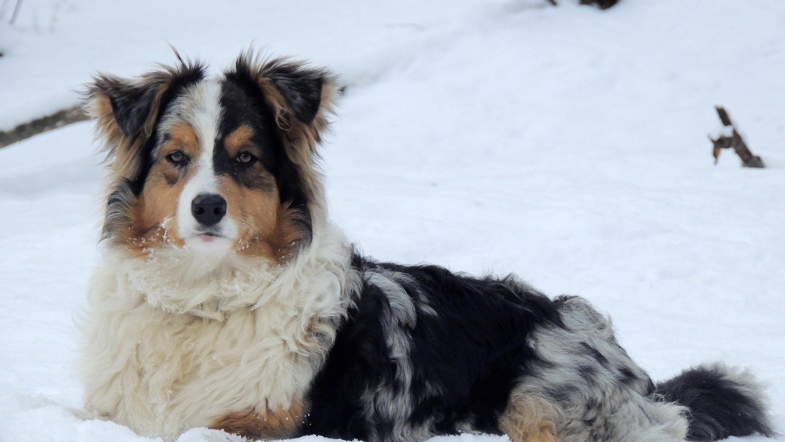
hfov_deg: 6.6
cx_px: 393
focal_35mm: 328
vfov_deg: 3.7
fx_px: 6827
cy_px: 232
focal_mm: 53.5
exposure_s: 1/640
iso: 400
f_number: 4.8
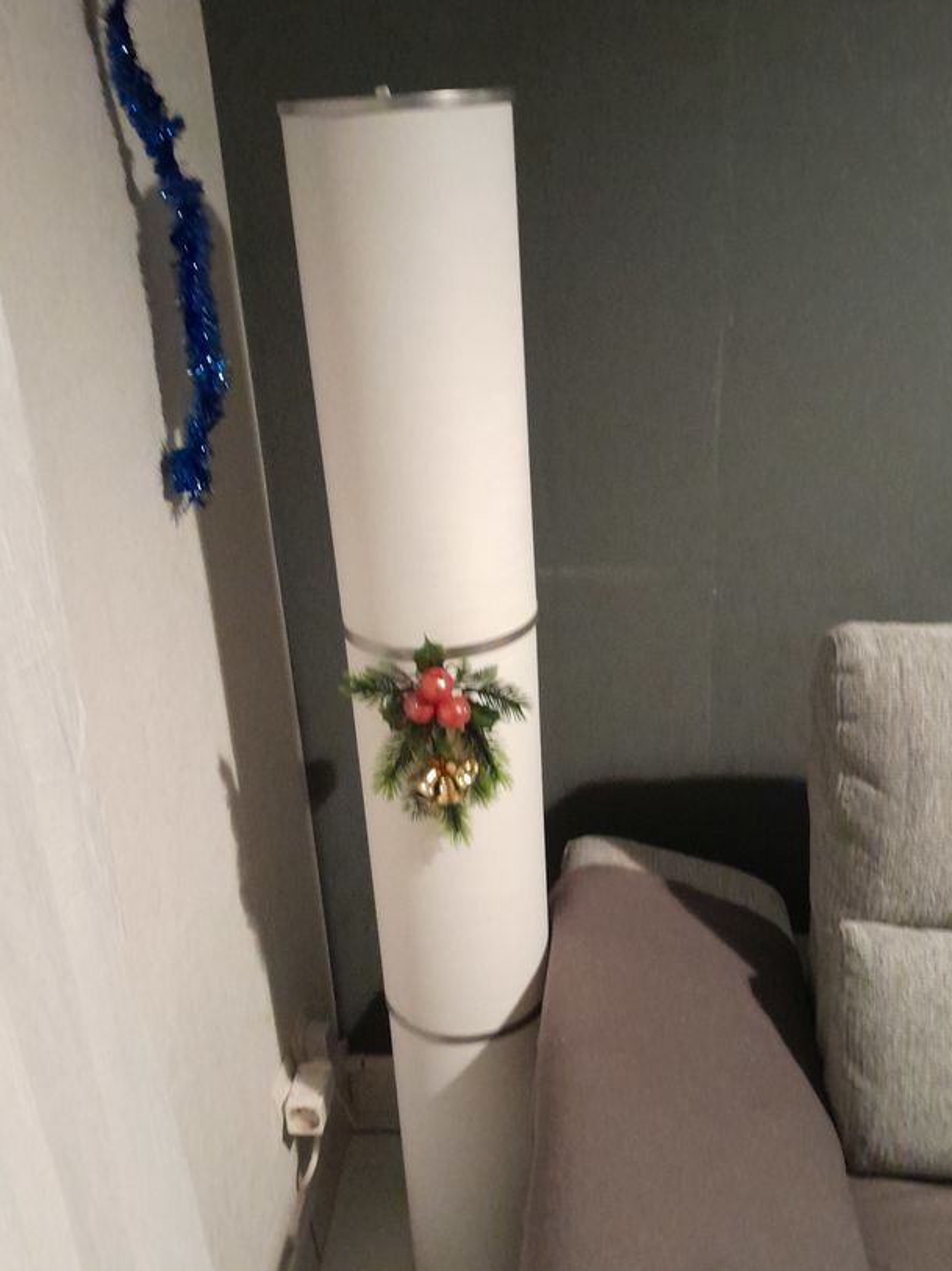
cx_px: 524
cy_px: 719
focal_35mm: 32
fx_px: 1174
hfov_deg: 44.1
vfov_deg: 56.6
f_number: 1.8
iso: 1000
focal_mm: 3.98
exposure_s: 1/20
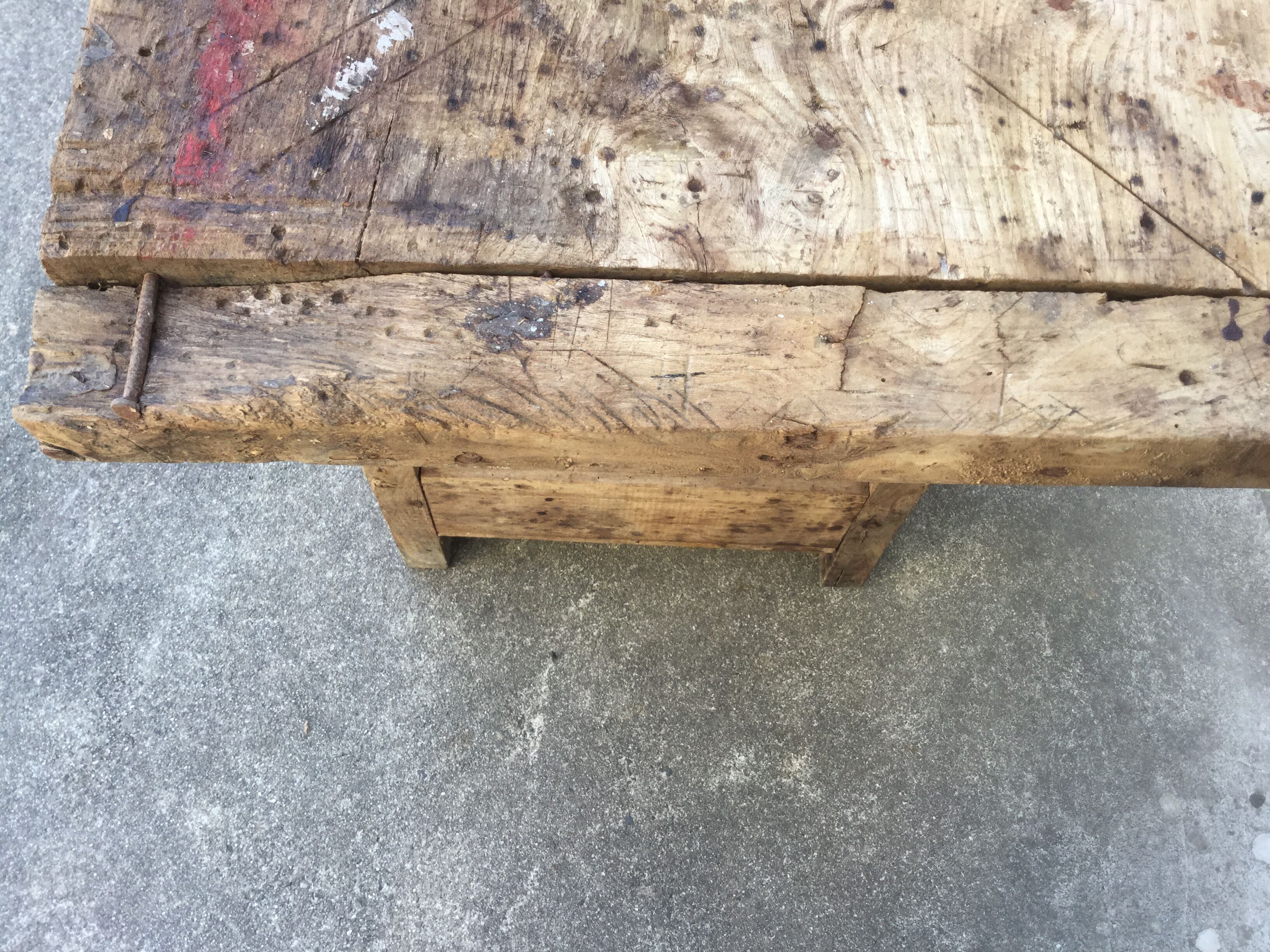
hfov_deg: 58.4
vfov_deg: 45.4
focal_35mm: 31
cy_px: 476
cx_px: 635
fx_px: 1137
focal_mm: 3.3
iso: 50
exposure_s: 1/100
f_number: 2.4
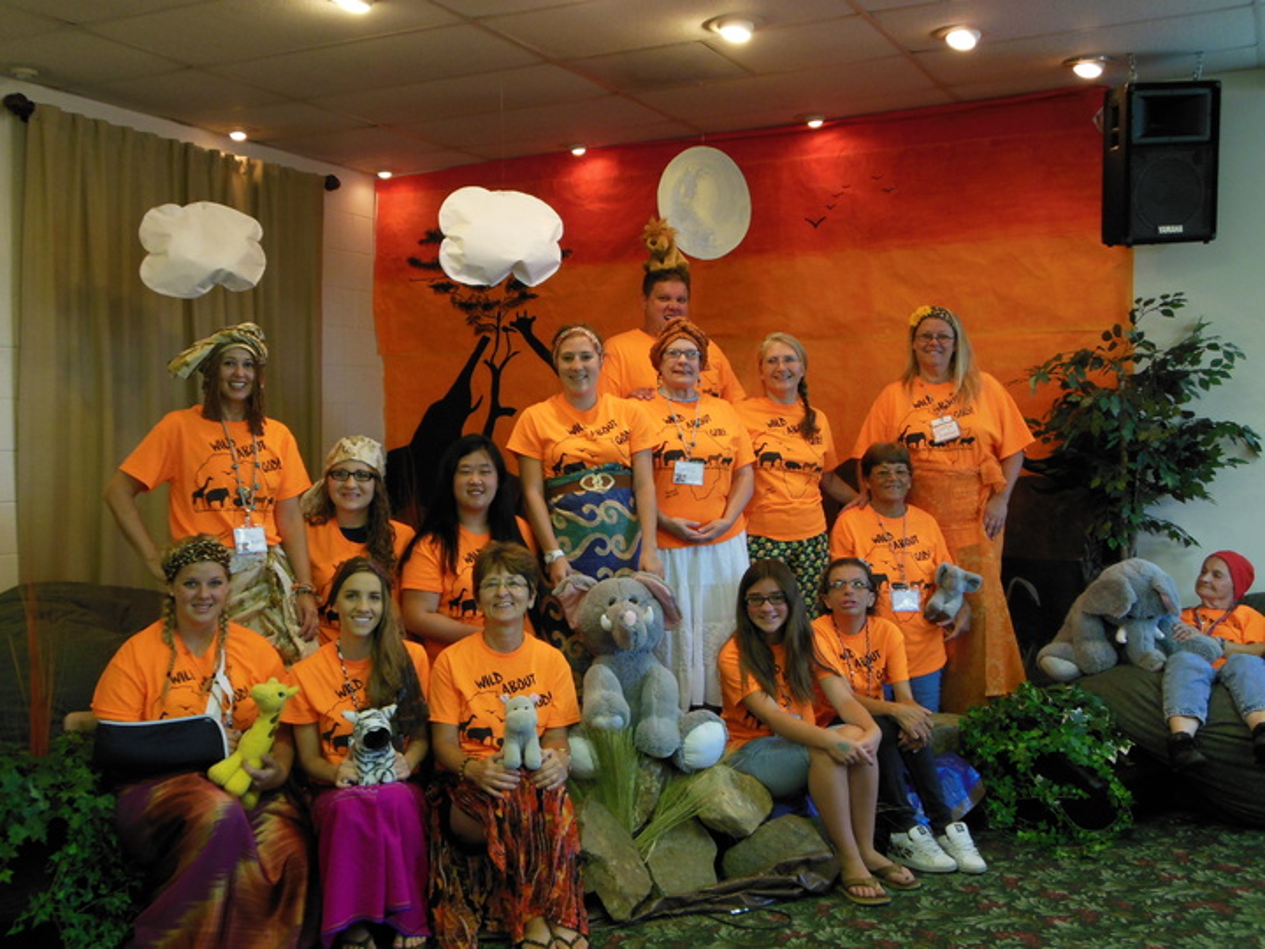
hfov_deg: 49.0
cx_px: 632
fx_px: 1389
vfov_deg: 37.7
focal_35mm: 38
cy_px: 474
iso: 320
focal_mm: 6.8
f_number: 3.6
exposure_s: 1/30
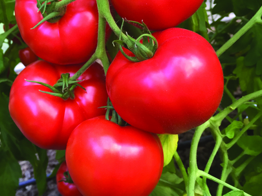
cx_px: 120
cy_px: 74
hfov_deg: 43.8
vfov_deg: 33.4
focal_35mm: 43
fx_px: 325
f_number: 2.2
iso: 40
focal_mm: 4.15
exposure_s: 1/33
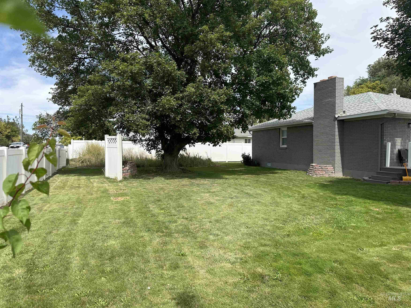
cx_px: 206
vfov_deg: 56.8
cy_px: 154
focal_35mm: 24
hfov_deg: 71.6
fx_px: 285
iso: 80
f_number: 1.78
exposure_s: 1/2809
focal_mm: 6.86
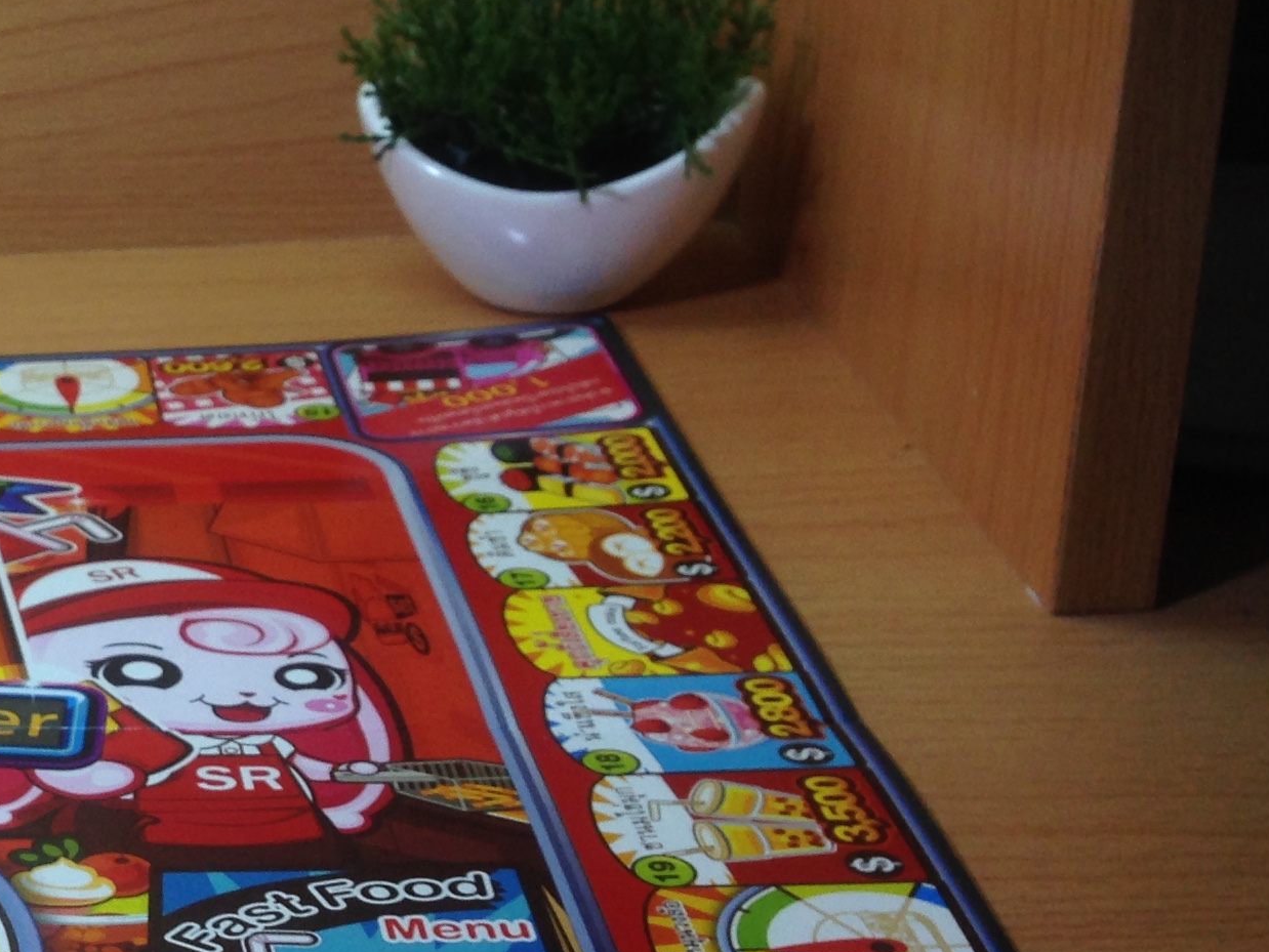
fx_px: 3190
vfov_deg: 16.9
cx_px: -358
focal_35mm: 87
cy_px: 670
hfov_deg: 20.6
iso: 50
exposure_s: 1/40
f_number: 2.4
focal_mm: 4.12
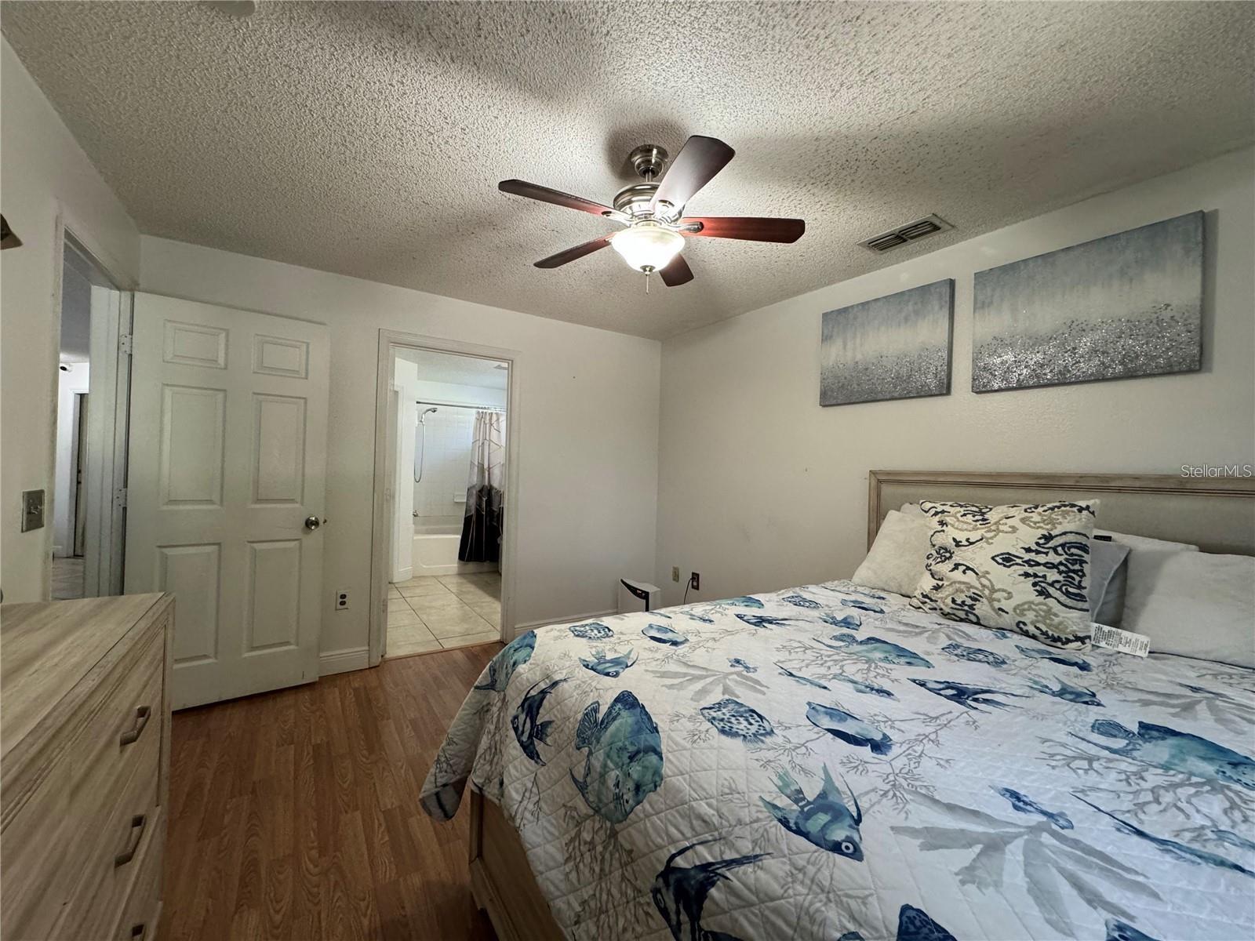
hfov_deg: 102.1
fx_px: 508
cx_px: 628
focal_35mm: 14
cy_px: 470
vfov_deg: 85.7
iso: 320
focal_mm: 2.22
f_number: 2.2
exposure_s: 1/60
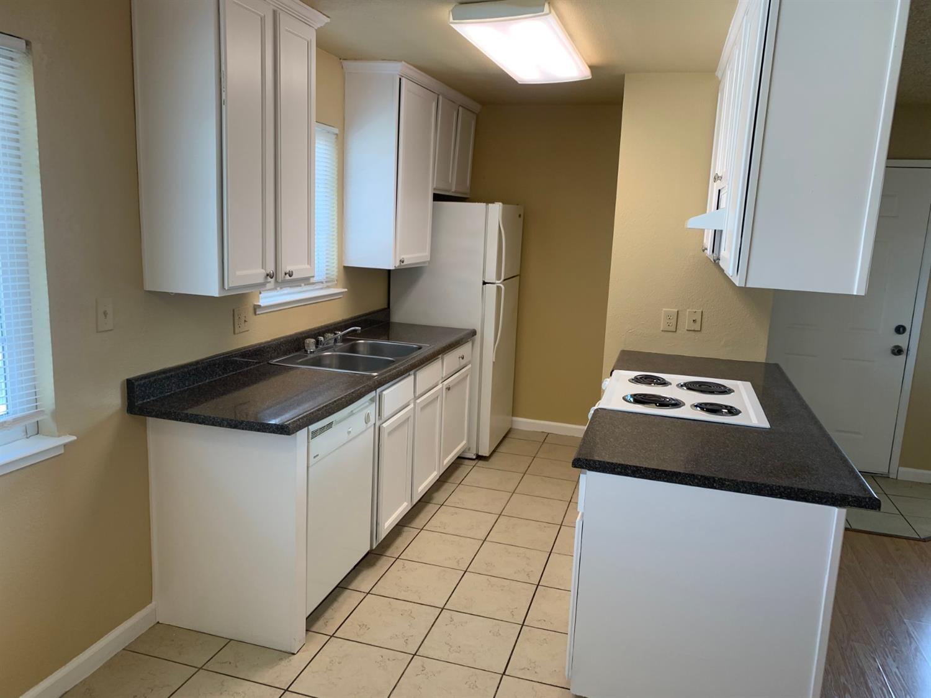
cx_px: 466
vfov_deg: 53.0
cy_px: 349
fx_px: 699
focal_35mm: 26
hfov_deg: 67.3
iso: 80
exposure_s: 1/120
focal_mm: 4.25
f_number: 1.8
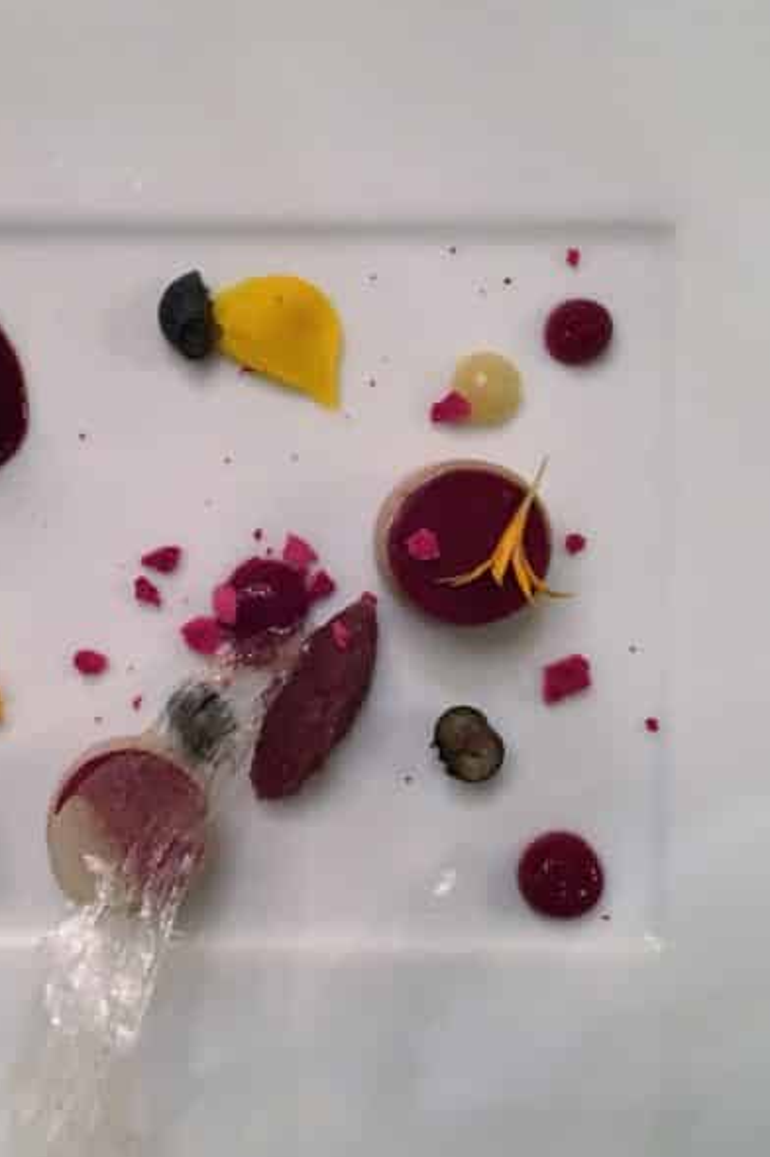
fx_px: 1317
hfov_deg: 31.9
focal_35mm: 41
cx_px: 173
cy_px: 583
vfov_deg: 47.4
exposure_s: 1/17
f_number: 2.2
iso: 500
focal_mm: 4.15
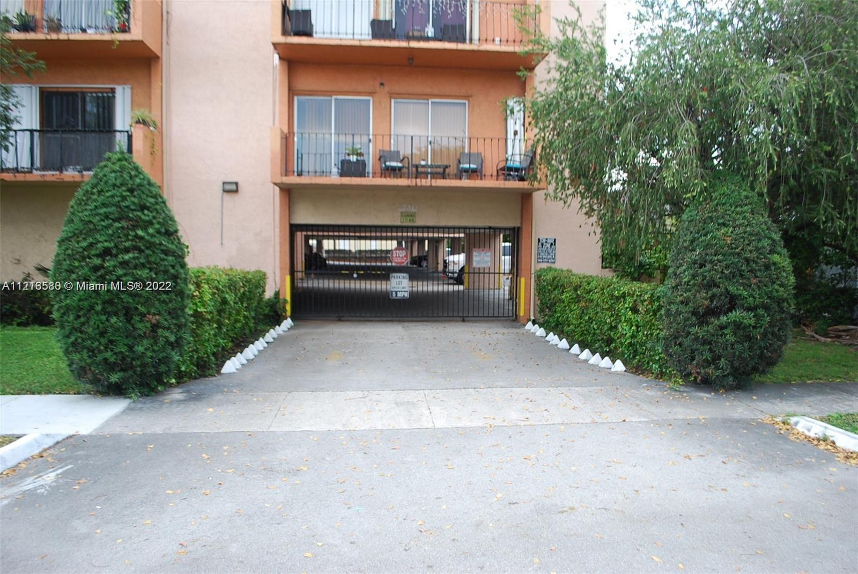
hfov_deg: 67.3
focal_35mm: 27
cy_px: 287
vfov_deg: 48.0
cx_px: 429
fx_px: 644
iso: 200
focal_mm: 18
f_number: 4.5
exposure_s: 1/80
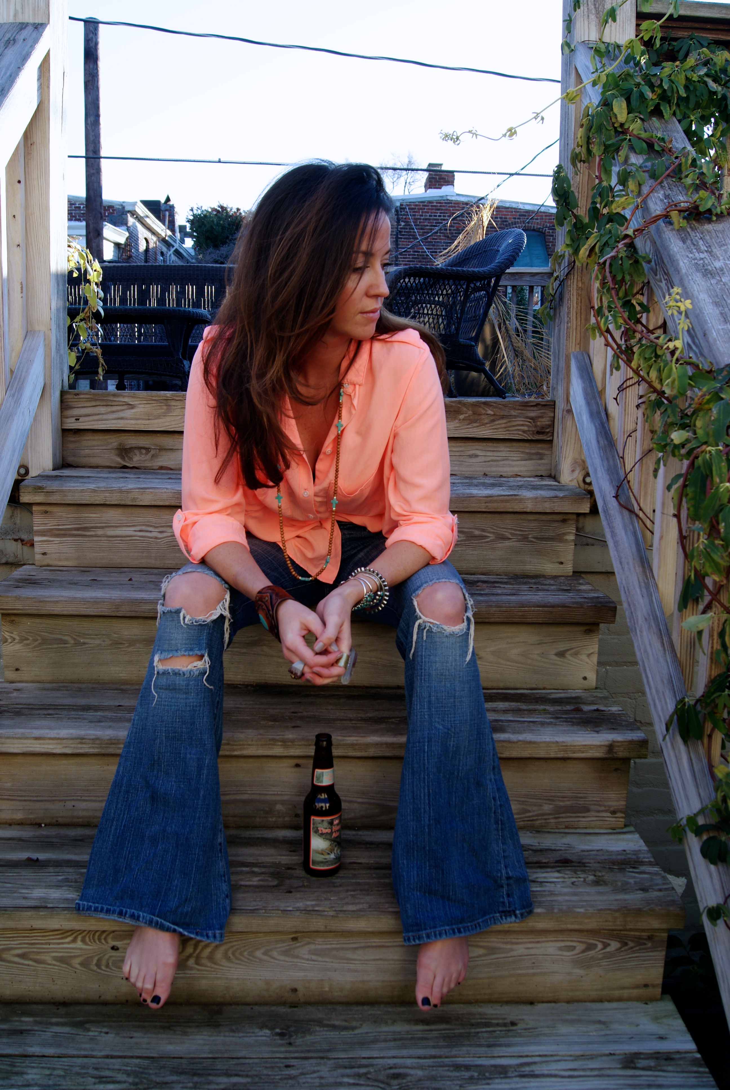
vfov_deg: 57.2
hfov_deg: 40.1
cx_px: 365
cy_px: 545
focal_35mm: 33
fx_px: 1001
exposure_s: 1/60
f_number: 6.3
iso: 100
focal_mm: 22
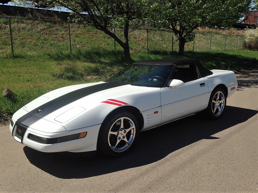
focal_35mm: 33
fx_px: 246
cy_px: 96
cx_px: 129
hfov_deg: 55.4
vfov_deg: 42.9
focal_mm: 4.12
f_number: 2.4
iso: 50
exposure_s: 1/2262
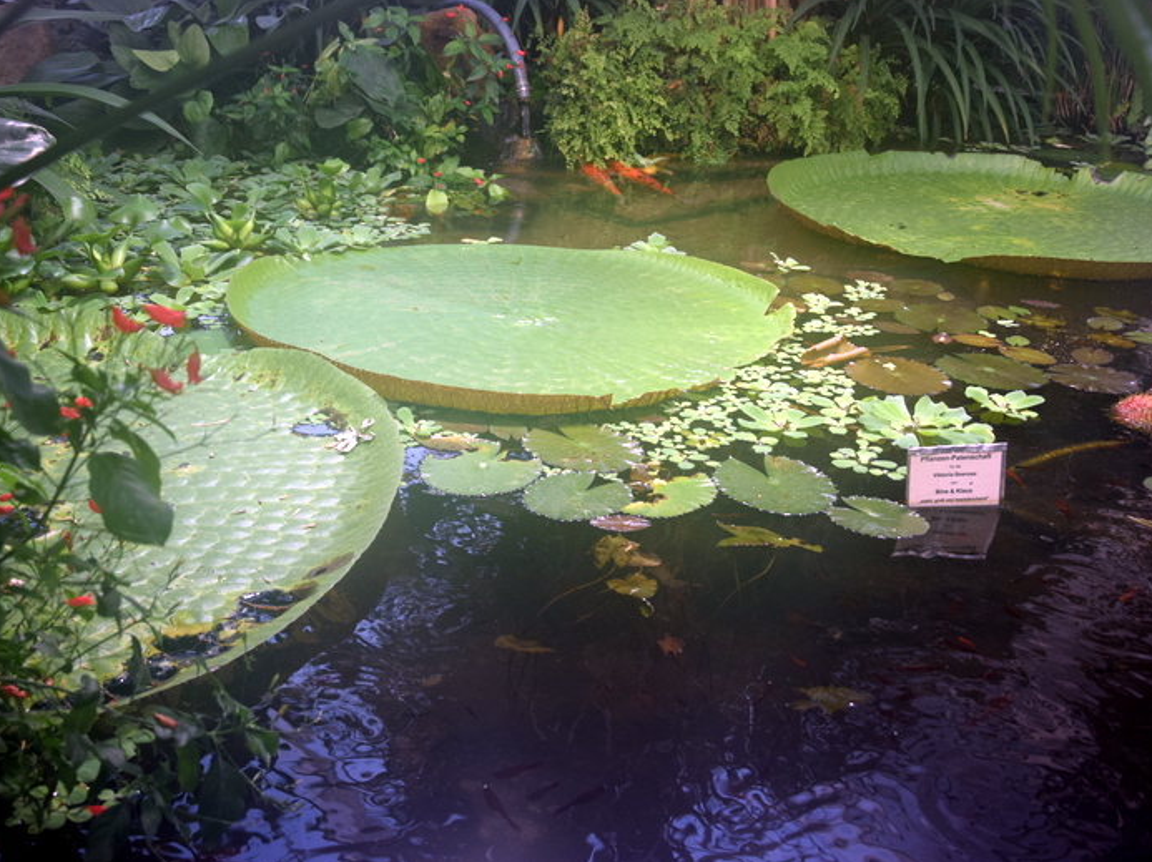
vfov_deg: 35.9
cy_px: 425
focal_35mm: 40
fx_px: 1330
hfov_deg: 46.8
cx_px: 550
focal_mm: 24
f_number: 5.6
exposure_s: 1/125
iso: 500
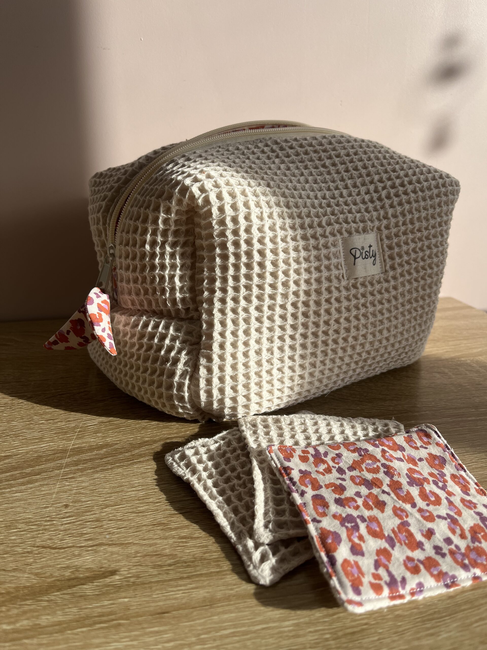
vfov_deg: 67.3
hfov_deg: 53.1
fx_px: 488
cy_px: 325
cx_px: 244
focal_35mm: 26
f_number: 1.6
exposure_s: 1/2513
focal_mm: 5.1
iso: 50
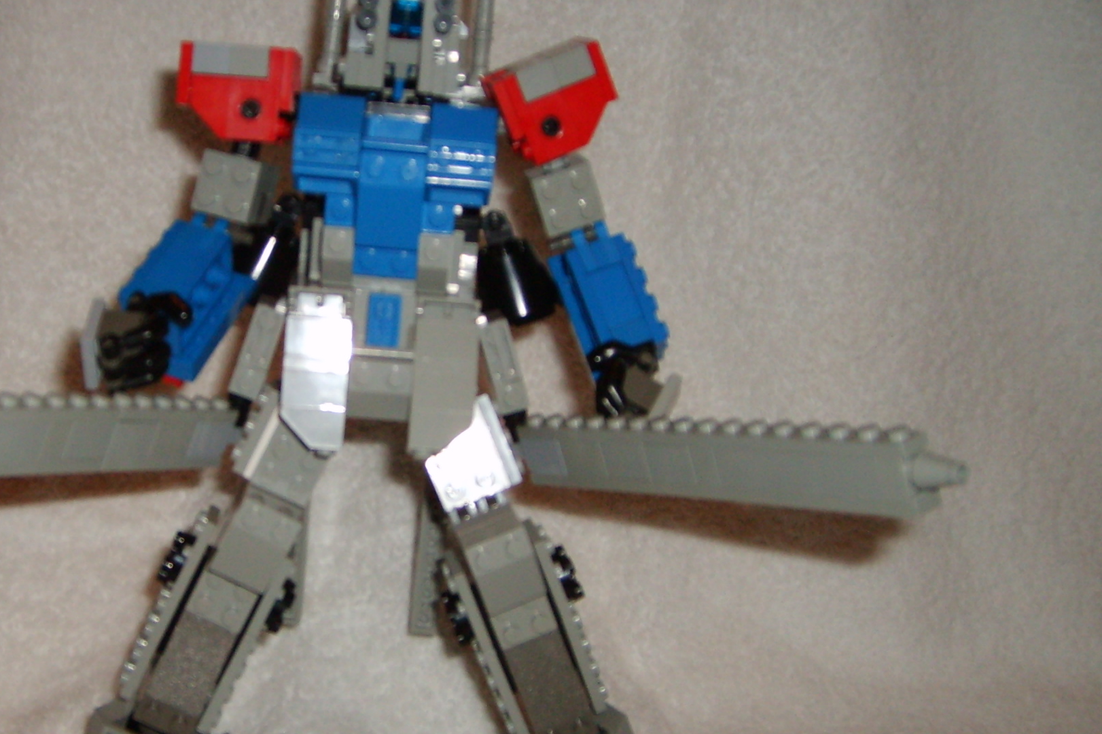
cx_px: 372
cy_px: 411
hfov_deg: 38.5
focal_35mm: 51
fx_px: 1561
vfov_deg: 26.5
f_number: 2.8
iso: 100
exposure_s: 1/45
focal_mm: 5.8
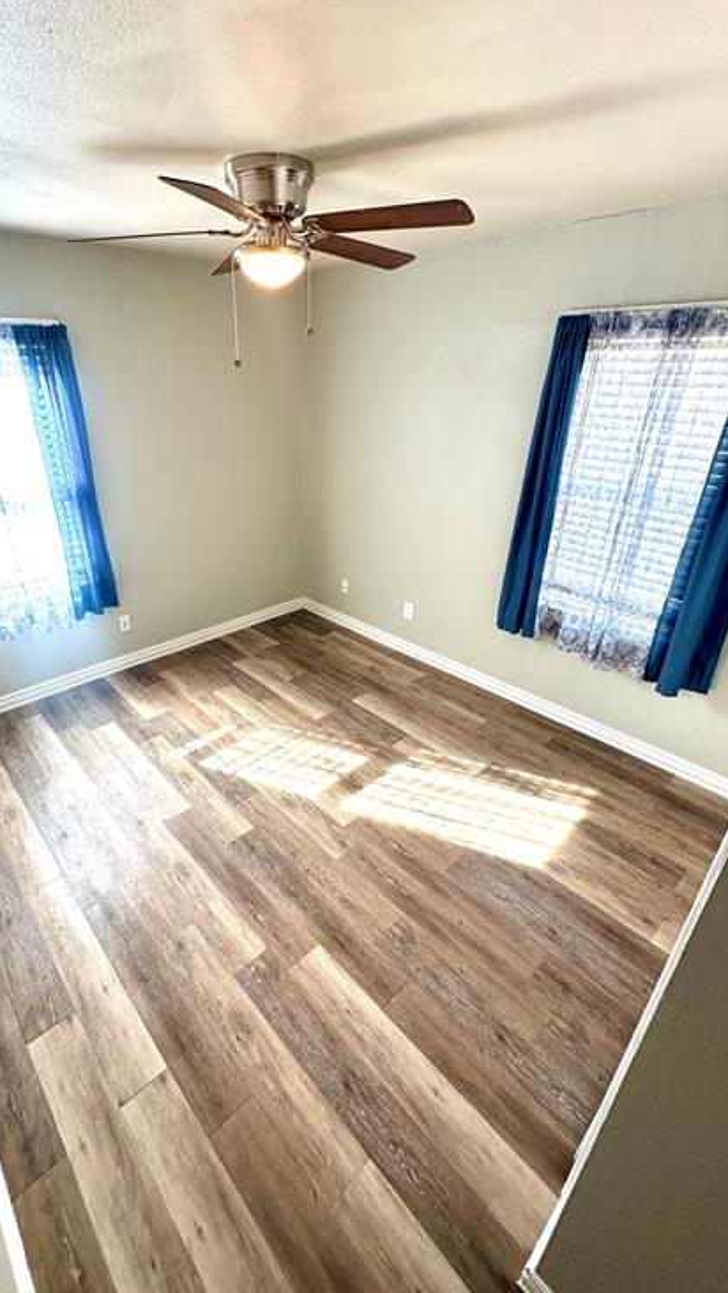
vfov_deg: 99.4
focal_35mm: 16
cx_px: 307
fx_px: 549
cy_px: 643
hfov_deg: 66.7
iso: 160
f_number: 2.2
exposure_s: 1/60
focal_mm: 2.22
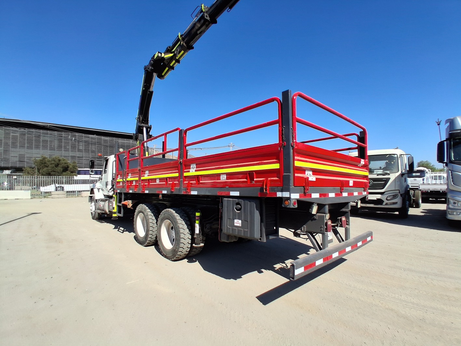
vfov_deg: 74.7
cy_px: 173
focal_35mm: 17
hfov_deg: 91.0
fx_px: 226
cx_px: 230
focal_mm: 1.4
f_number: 2.2
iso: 50
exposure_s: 1/1316
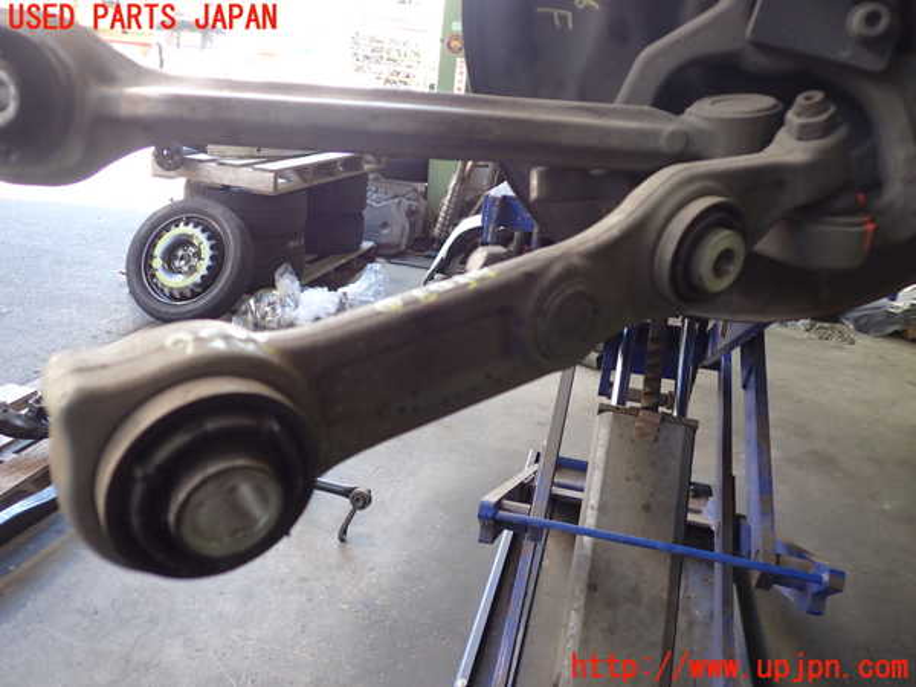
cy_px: 344
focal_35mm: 30
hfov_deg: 60.0
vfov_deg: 46.8
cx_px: 458
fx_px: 794
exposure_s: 1/60
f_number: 2.3
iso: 200
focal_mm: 5.4
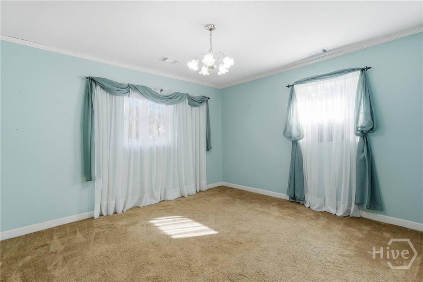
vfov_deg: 73.8
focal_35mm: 16
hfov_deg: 96.7
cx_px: 212
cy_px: 141
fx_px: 188
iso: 320
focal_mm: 16
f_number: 9
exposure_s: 1/500
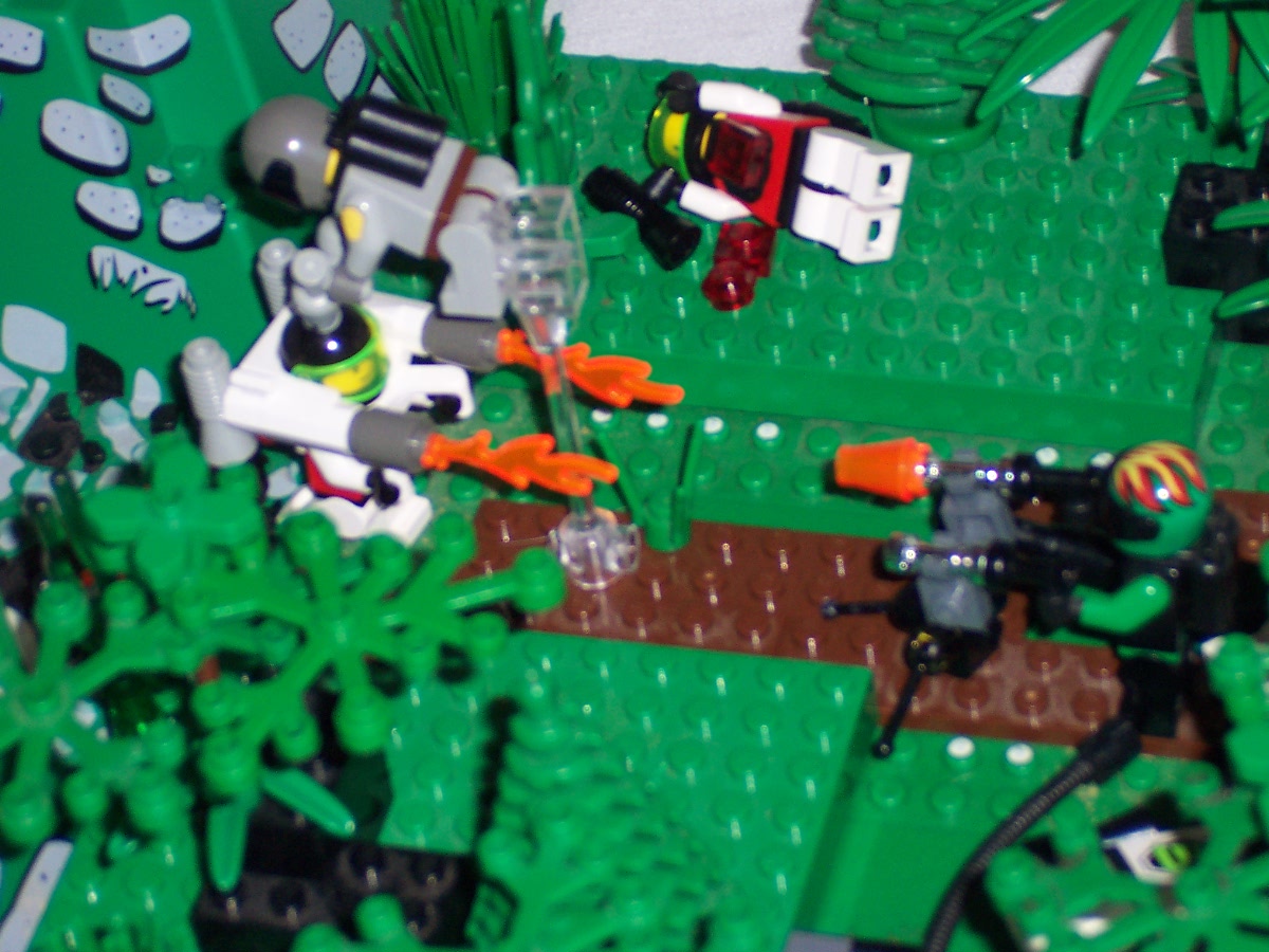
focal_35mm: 144
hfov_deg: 13.7
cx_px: 634
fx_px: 5279
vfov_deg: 10.3
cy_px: 476
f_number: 4.9
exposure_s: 1/125
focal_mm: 22.4
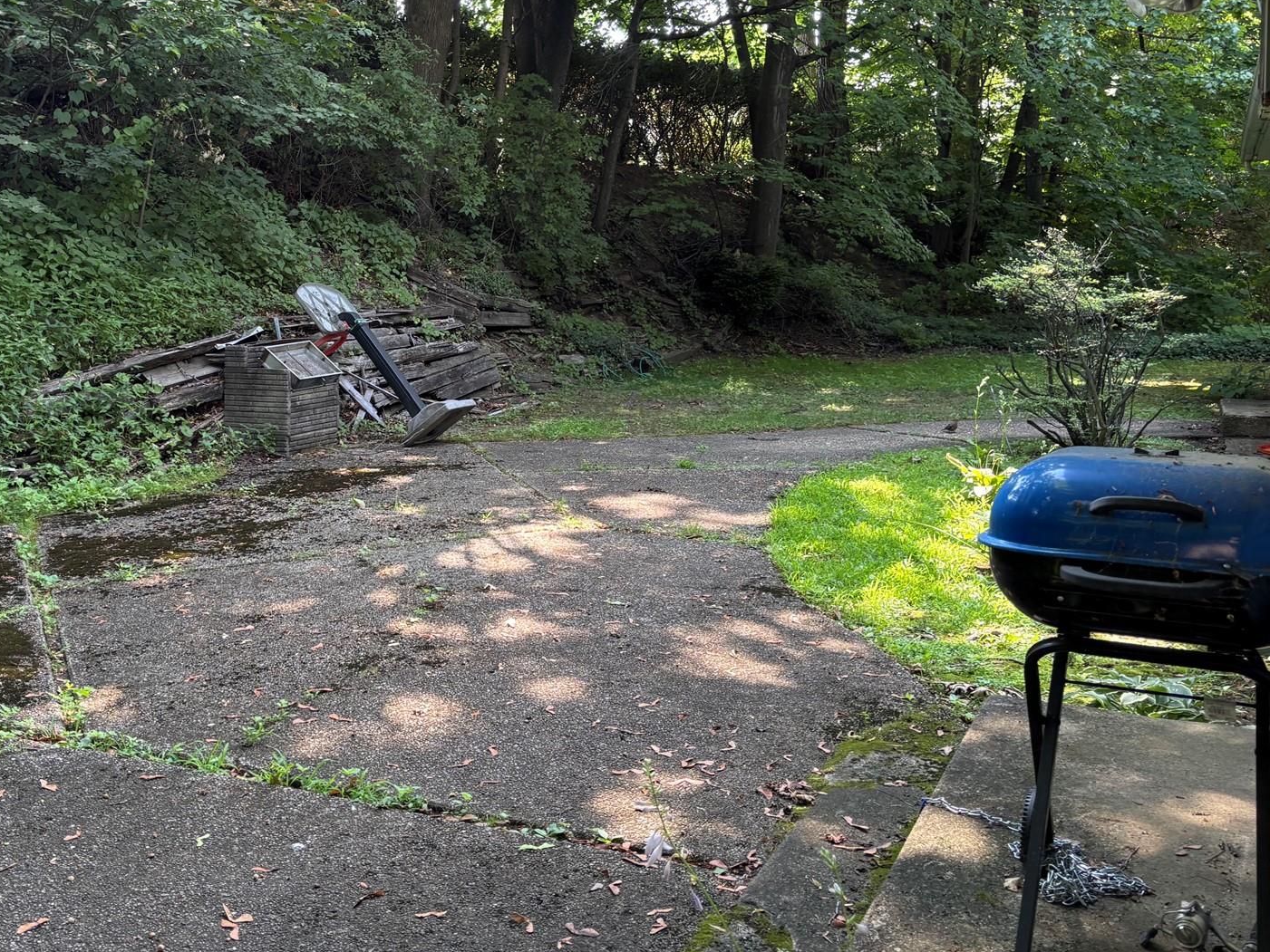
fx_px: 1394
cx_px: 414
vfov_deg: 37.4
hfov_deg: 48.1
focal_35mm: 38
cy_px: 330
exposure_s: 1/121
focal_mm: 5.96
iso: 64
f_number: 1.6
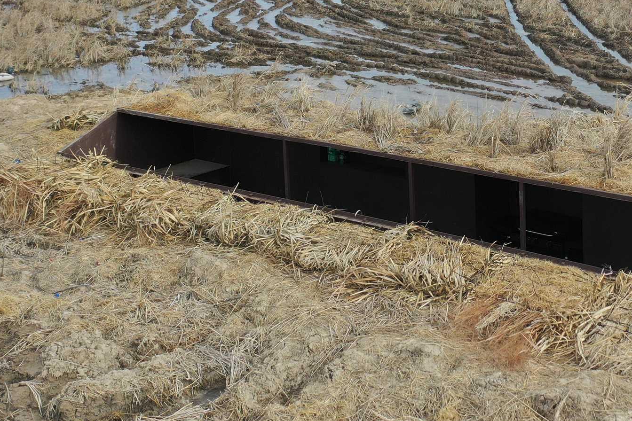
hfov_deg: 30.5
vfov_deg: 21.0
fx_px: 1123
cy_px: 86
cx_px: 523
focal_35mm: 64
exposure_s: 1/1600
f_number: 2.8
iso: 100
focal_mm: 10.26
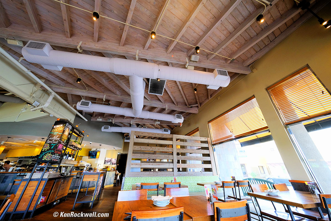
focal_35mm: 12
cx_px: 166
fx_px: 110
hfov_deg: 112.6
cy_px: 110
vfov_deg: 90.0
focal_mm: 8
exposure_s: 1/56
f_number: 3.6
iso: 320
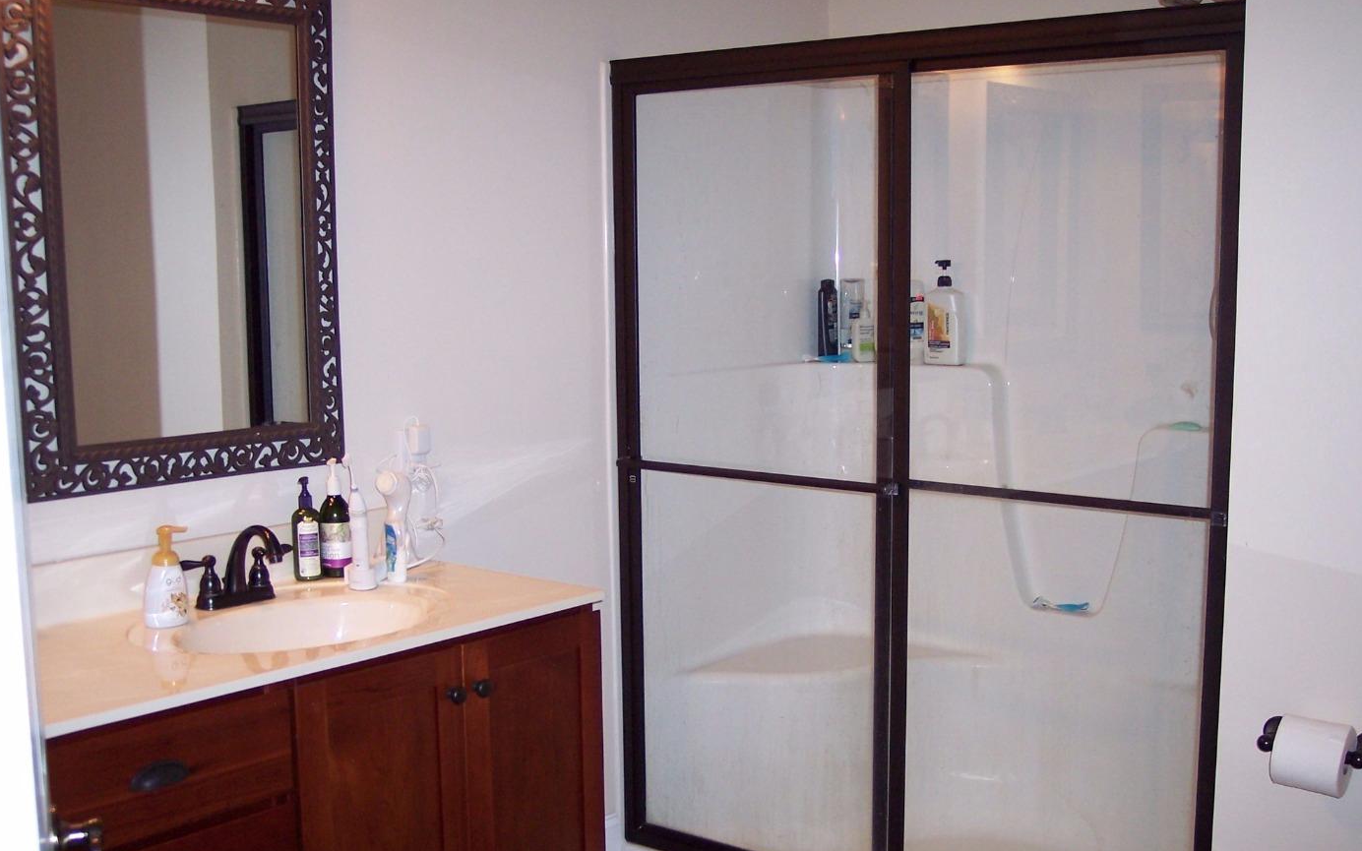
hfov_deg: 46.2
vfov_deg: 29.8
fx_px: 1596
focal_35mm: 43
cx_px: 687
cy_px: 494
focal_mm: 8
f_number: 2.8
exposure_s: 1/60
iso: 140
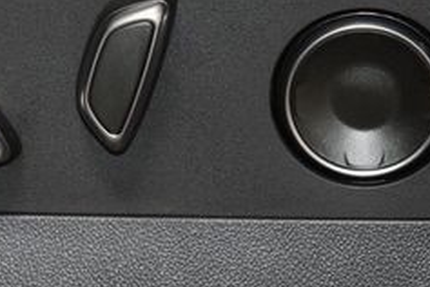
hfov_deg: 7.3
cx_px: 123
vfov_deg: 4.9
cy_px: 63
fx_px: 3380
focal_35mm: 283
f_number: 4.5
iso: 2000
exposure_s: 1/80
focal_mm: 70
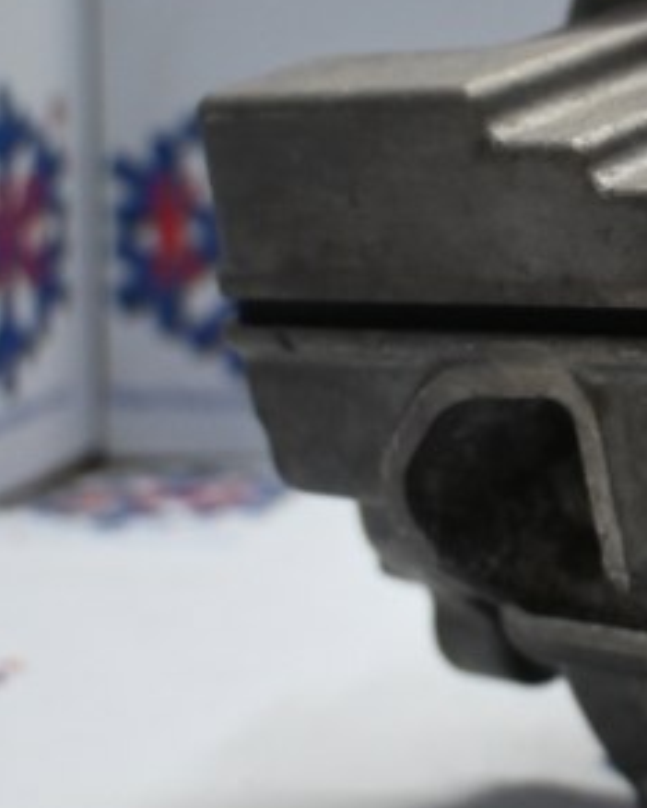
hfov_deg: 14.9
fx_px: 2302
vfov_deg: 19.8
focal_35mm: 96
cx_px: 968
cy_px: 214
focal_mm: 25
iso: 1100
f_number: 4.2
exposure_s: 1/125
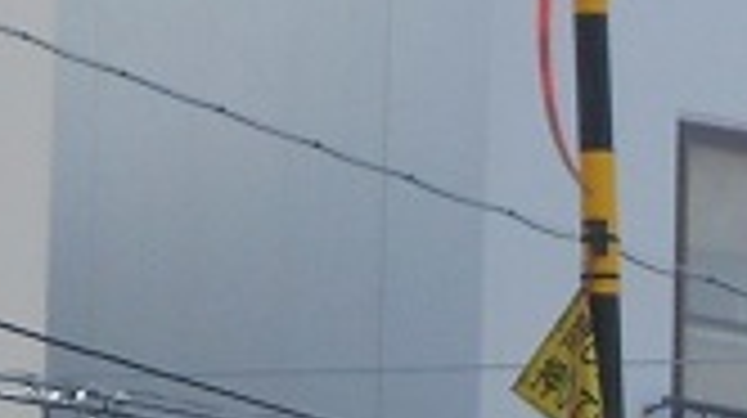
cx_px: 1699
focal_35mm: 515
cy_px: 1041
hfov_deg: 4.1
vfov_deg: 2.3
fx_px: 10191
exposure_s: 1/200
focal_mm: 13.5
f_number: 5.8
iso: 80
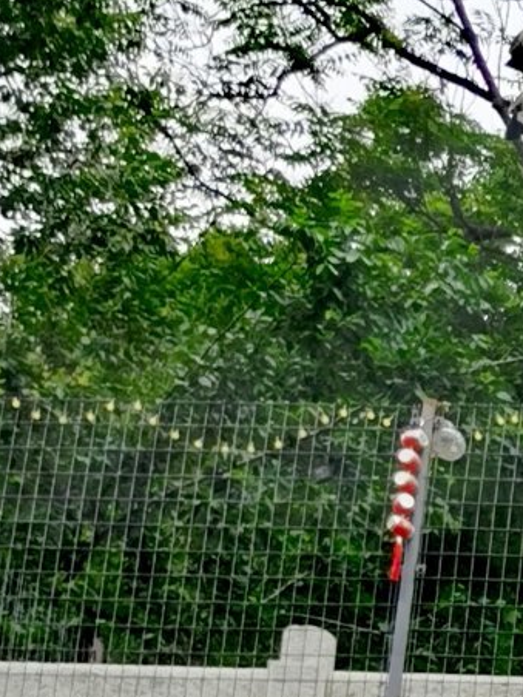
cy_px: 1382
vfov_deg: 11.0
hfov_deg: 8.0
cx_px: 1501
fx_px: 3284
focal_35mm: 163
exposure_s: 1/1250
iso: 50
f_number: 1.6
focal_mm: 5.56
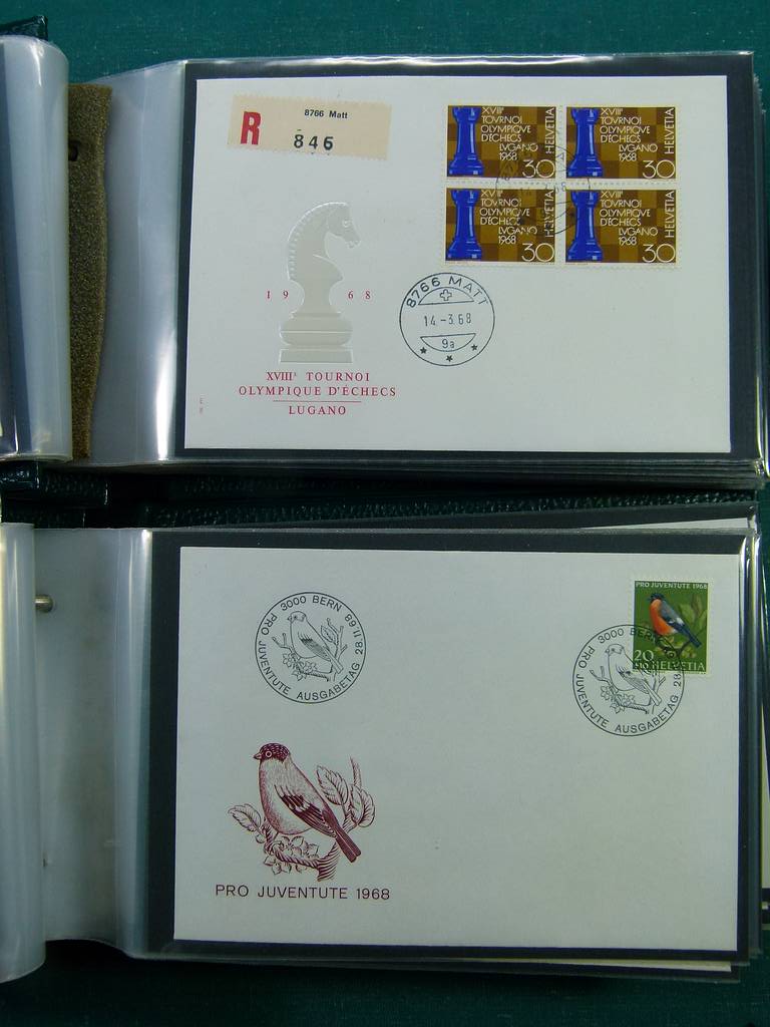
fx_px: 1008
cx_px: 385
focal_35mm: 34
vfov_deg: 54.0
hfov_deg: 41.8
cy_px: 514
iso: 100
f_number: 3.6
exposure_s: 1/125
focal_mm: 6.1
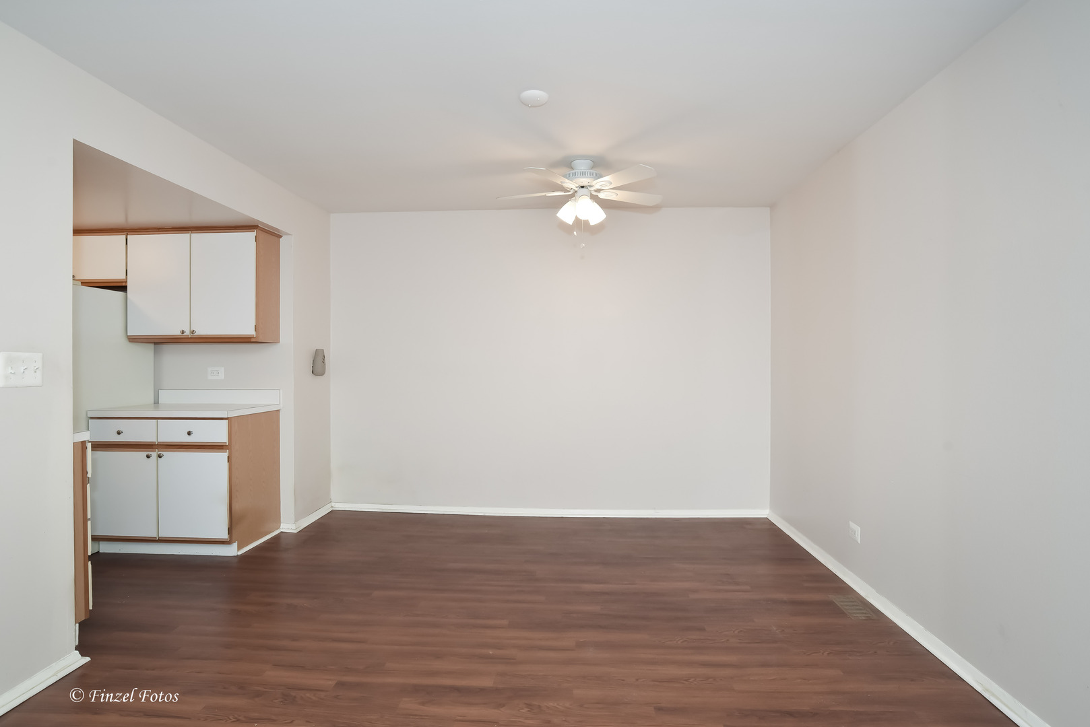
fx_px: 545
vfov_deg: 67.4
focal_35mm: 18
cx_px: 545
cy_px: 364
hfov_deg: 90.0
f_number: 8
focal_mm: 18
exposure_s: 1/60
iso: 500
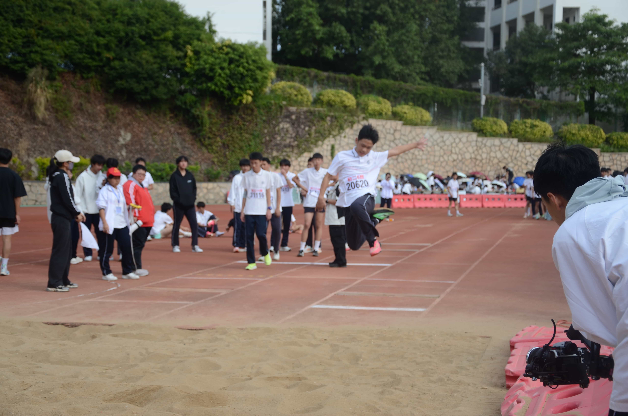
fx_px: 1175
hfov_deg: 29.9
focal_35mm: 68
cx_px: 314
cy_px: 208
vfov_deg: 20.1
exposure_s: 1/500
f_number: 4.8
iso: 100
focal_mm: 45
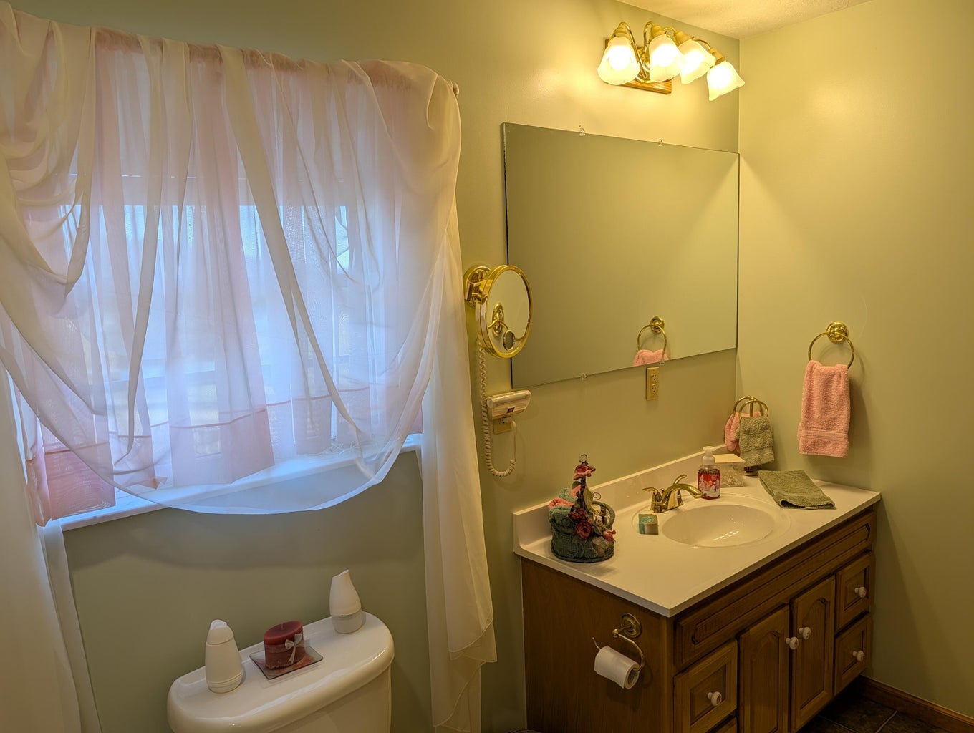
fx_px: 676
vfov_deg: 56.9
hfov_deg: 71.5
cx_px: 487
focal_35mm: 24
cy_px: 366
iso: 21
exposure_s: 1/160
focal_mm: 6.9
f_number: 1.68
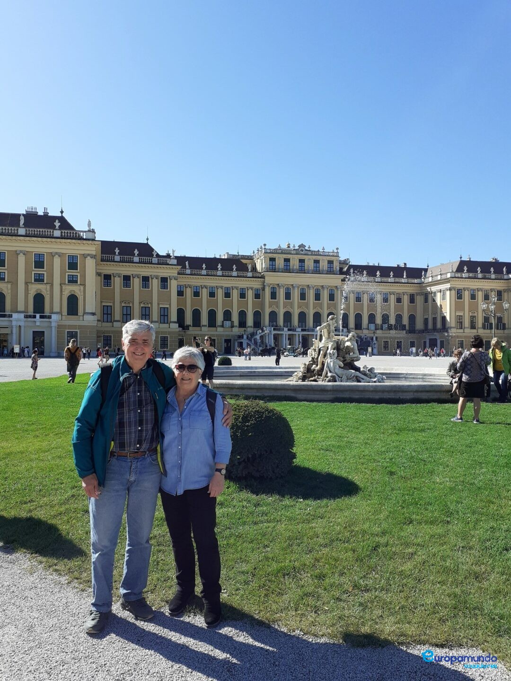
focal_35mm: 27
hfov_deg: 51.4
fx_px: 531
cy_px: 340
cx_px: 256
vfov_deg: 65.3
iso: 40
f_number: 1.9
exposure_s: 1/1353
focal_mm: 3.6
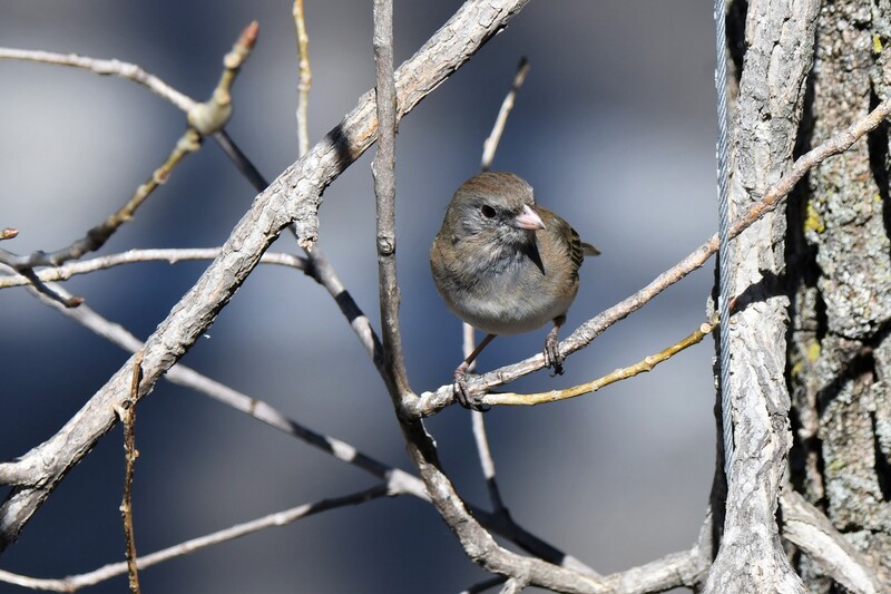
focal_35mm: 420
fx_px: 10392
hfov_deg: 4.9
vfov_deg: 3.3
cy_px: 297
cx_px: 446
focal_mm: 280
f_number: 6.3
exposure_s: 1/2000
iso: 400
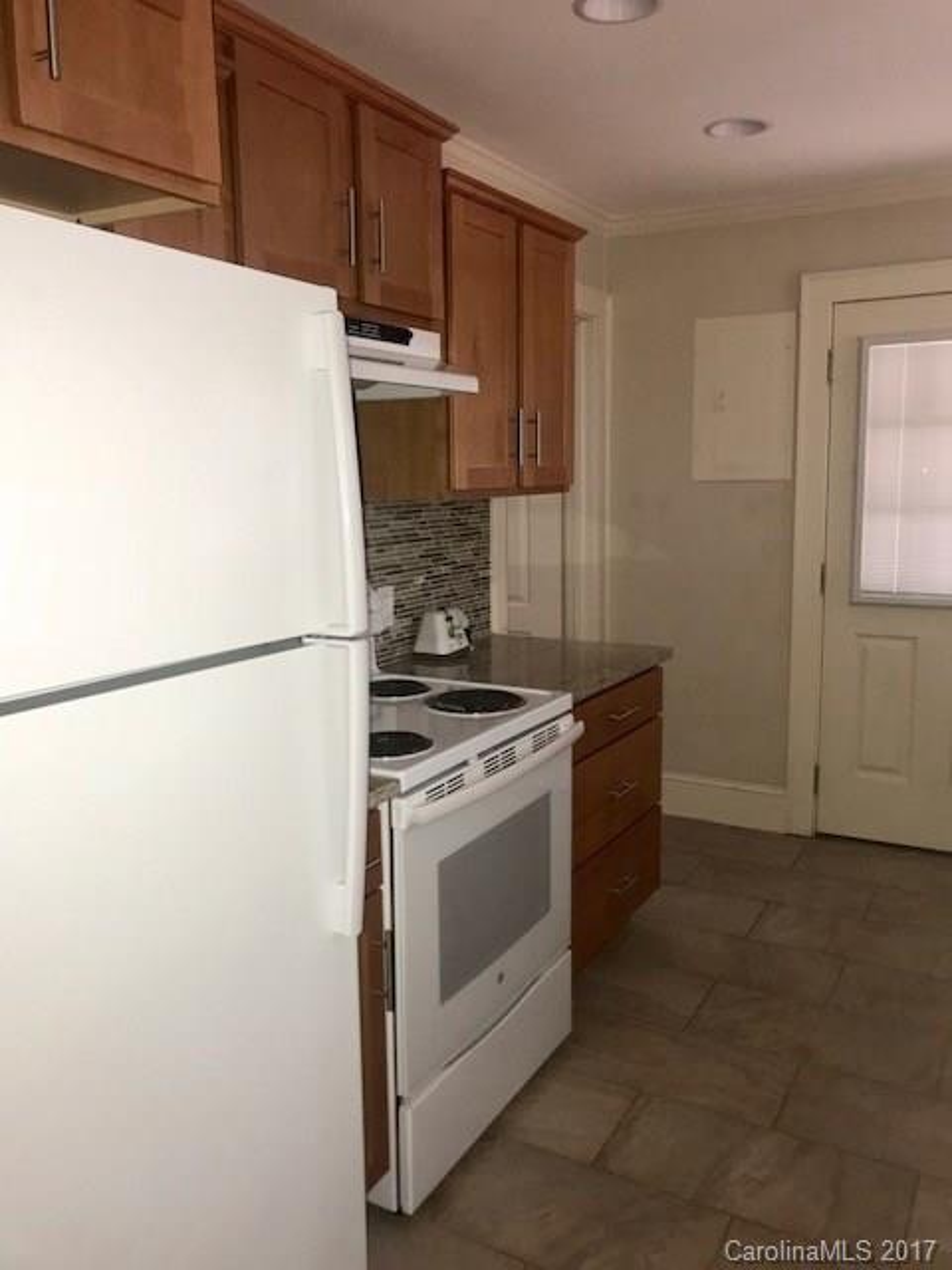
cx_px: 476
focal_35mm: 28
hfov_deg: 49.7
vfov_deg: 63.4
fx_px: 1027
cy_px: 635
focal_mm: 3.99
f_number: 1.8
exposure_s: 1/30
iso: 64
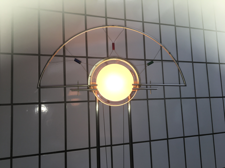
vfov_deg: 48.2
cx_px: 112
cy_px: 84
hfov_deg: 61.7
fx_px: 188
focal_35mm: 29
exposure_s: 1/45
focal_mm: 4.15
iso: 25
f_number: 2.2
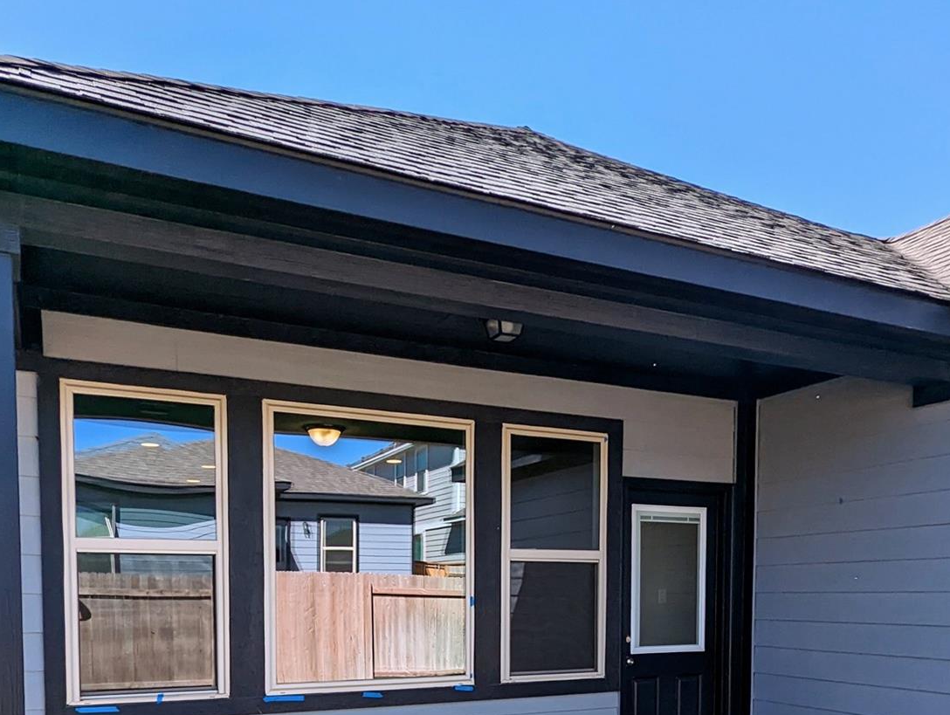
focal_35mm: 30
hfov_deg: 59.9
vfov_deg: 43.3
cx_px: 455
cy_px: 628
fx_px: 824
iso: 50
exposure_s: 1/1789
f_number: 2.2
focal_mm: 2.35
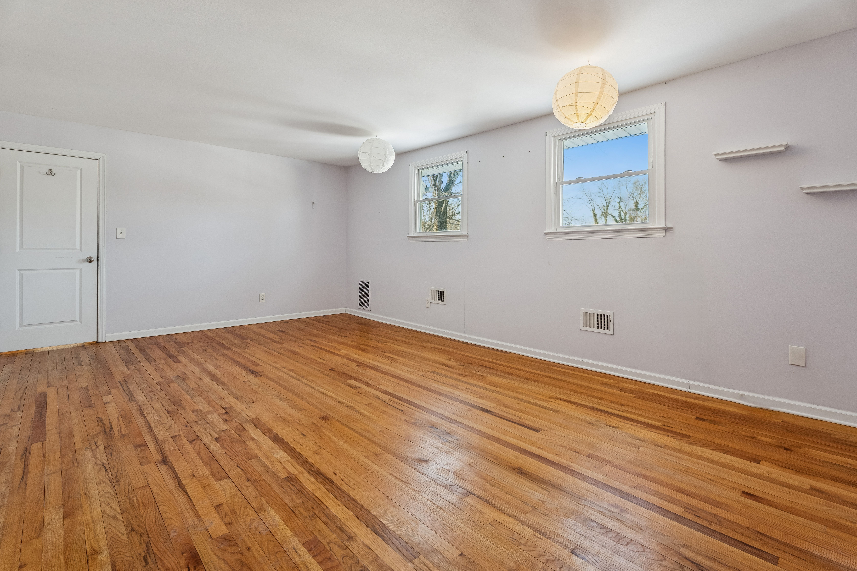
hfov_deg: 96.7
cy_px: 286
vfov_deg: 73.7
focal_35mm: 16
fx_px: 381
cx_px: 428
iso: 400
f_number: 7.1
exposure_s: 1/30
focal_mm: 16
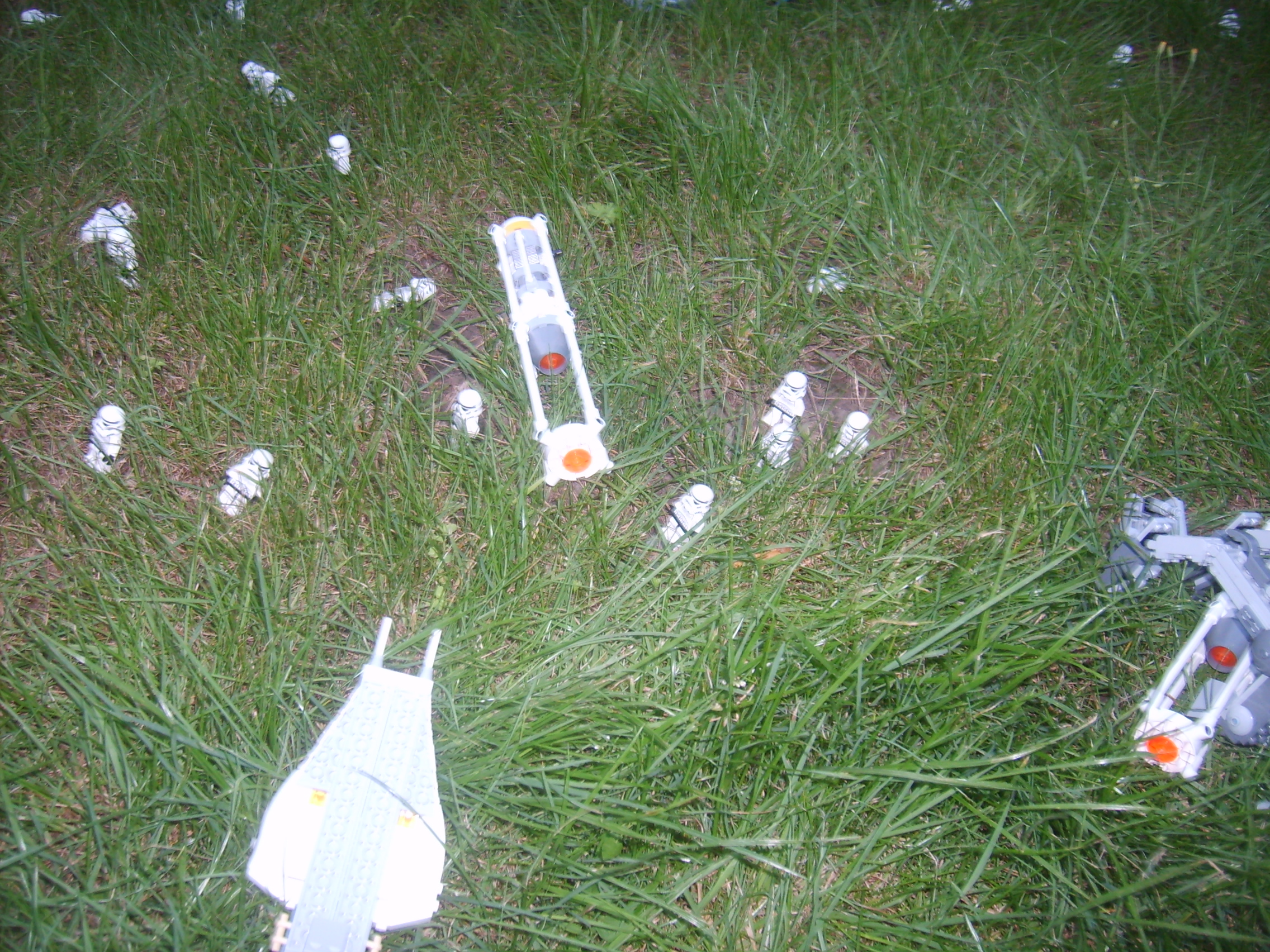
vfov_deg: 40.7
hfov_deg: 52.6
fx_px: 1284
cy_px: 476
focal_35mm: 35
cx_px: 635
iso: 100
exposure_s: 1/45
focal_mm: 5.8
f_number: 2.8
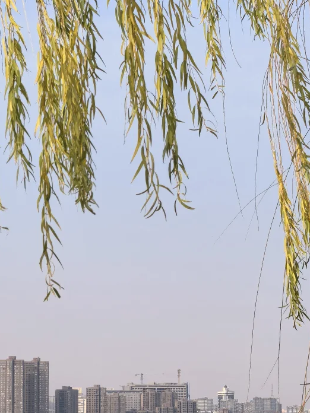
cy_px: 309
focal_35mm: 118
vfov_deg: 16.6
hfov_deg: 12.4
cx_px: 5
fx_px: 1409
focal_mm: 6.98
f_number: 2
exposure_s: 1/1026
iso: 50
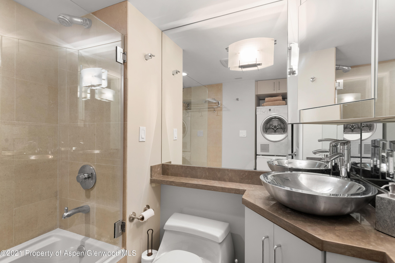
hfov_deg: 93.3
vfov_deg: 70.5
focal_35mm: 17
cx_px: 198
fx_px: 187
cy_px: 132
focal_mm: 17
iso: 320
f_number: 7.1
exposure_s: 1/4
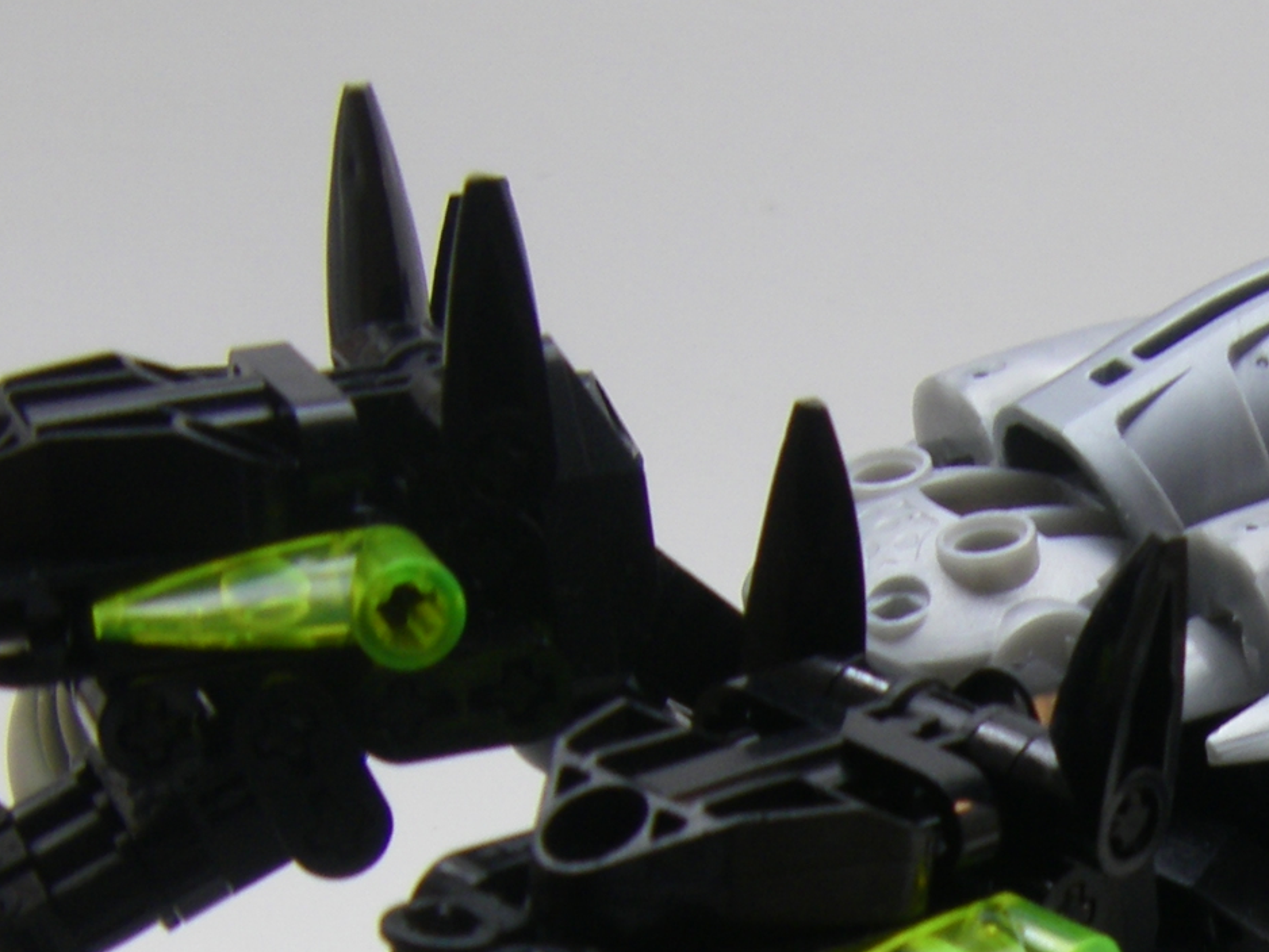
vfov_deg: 13.8
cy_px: 1040
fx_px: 3850
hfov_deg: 18.1
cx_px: 1346
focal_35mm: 105
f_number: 3.5
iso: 64
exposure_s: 1/50
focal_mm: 6.3
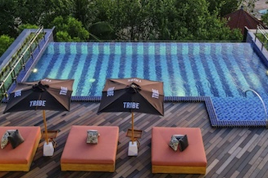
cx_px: 137
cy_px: 43
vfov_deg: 30.6
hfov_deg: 45.4
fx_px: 320
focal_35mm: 43
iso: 170
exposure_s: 1/15
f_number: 2.8
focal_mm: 8.38
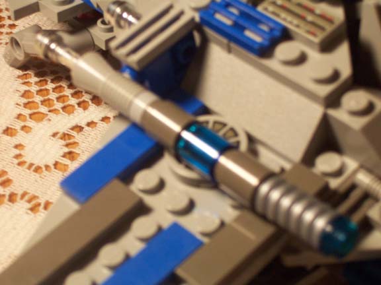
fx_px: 1189
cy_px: 142
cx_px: 190
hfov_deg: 18.2
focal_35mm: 108
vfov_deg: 13.7
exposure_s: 1/30
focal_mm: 18
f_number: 5.6
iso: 140
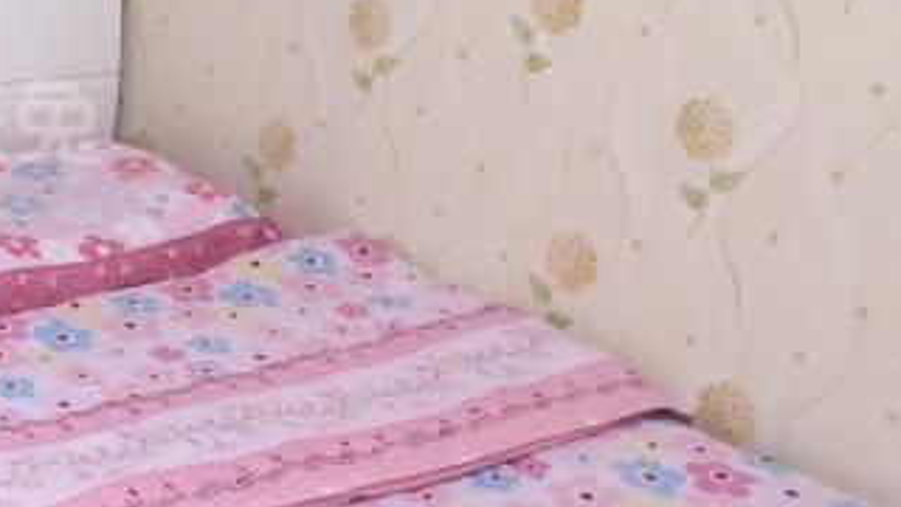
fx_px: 1887
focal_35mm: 79
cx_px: -124
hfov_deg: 24.7
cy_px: 93
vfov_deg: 15.2
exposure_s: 1/33
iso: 50
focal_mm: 4.15
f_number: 2.2
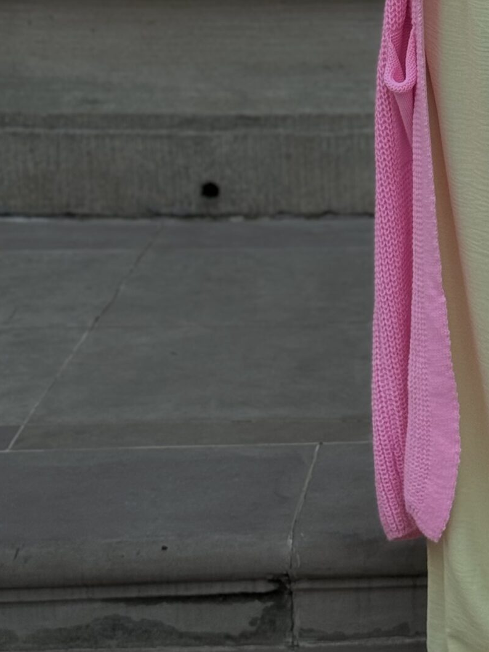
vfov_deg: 16.6
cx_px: 520
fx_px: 2185
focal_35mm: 116
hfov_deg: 12.6
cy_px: -10
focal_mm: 6.76
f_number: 1.78
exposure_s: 1/227
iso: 64
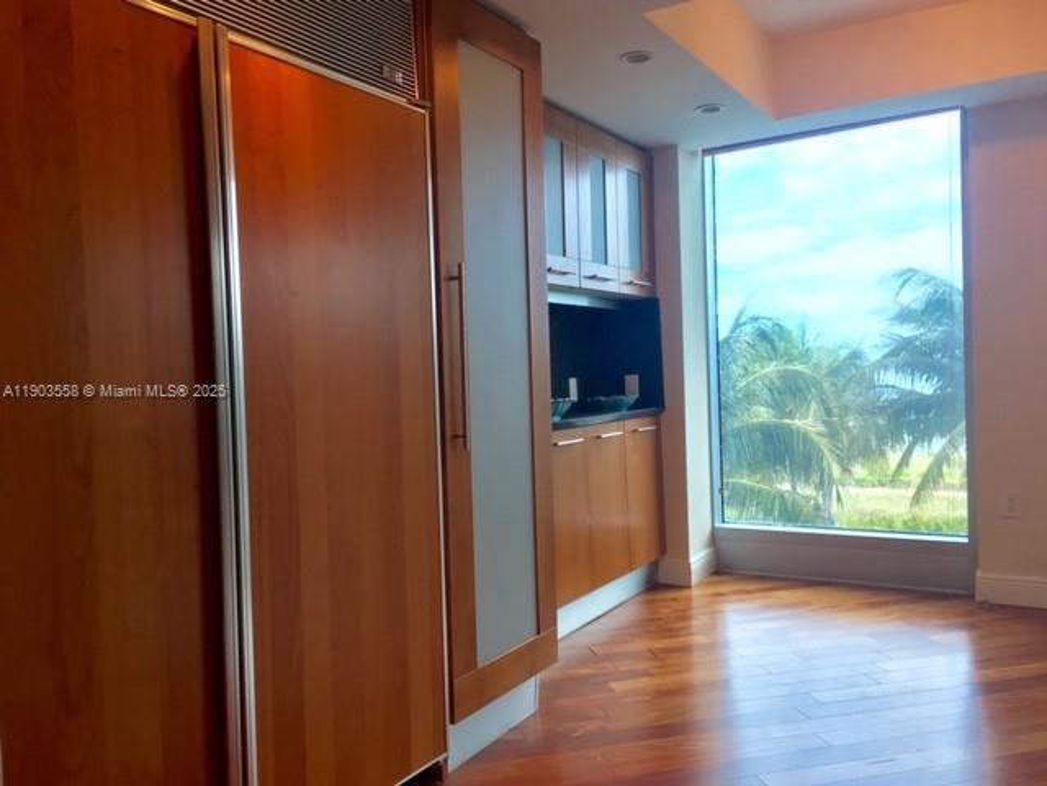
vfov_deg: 48.2
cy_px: 393
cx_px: 524
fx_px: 877
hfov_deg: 61.7
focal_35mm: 29
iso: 40
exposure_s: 1/120
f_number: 2.2
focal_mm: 4.15
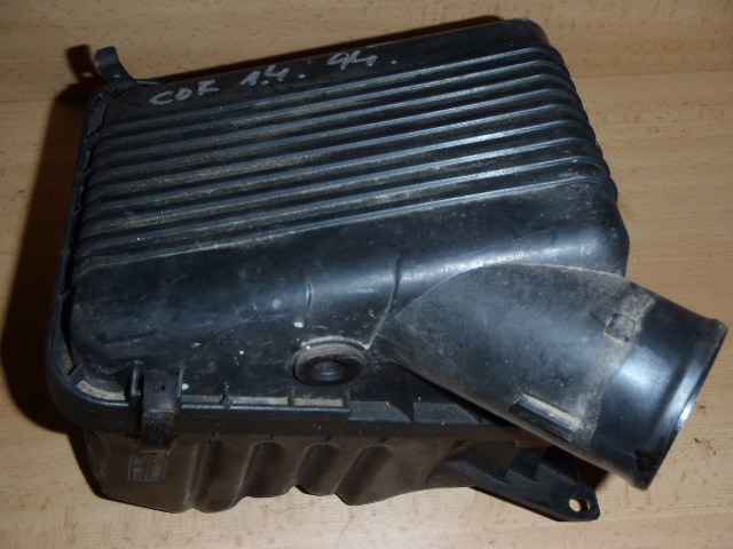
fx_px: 805
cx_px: 366
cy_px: 274
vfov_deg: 37.7
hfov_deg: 49.0
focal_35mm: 38
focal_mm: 6.83
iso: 100
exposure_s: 1/40
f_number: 4.6
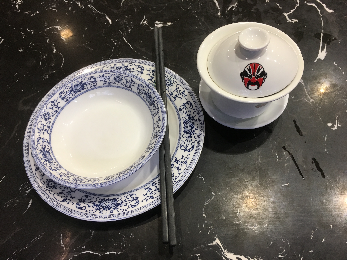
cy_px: 130
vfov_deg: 48.2
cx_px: 174
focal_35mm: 29
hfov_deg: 61.7
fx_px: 291
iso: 50
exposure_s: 1/33
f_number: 2.2
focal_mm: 4.15
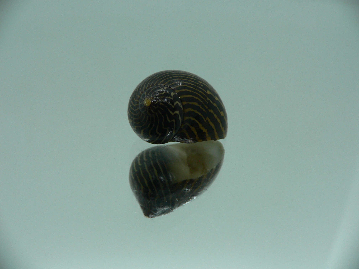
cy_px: 134
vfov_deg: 40.7
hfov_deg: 52.6
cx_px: 180
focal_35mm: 35
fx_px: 363
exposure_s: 1/60
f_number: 2.8
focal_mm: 4.6
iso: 80
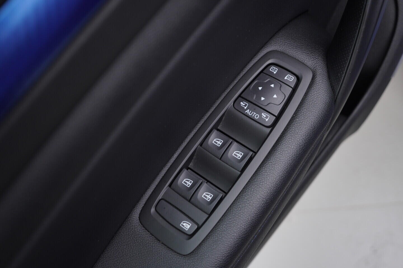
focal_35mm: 36
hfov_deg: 53.1
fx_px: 403
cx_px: 202
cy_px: 134
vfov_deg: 36.9
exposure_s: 1/50
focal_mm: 24
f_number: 3.2
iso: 125
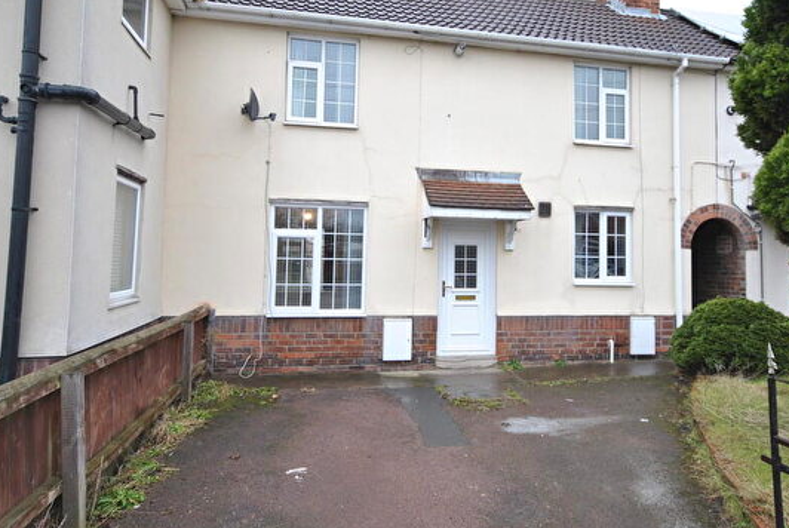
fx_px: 563
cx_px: 427
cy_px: 224
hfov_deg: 69.9
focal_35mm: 26
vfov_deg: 50.1
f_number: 4.5
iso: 200
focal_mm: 13
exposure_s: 1/30
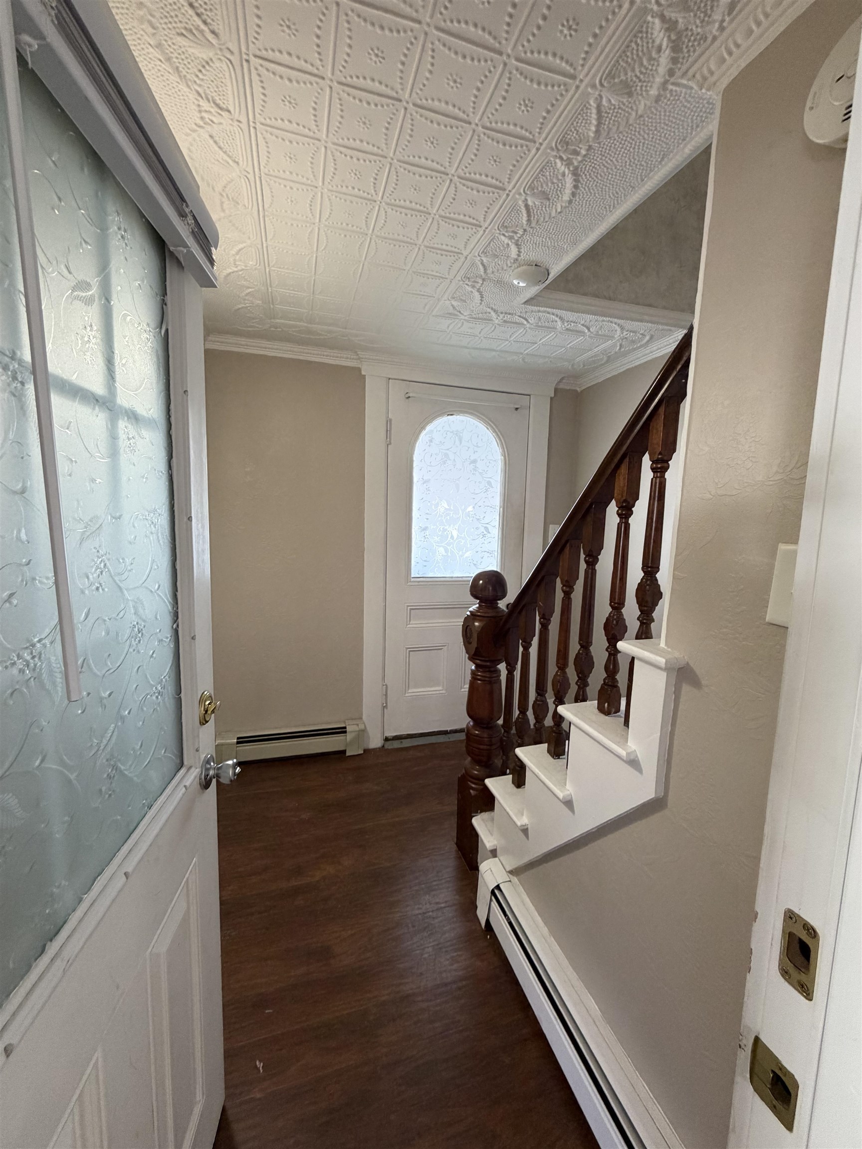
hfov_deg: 85.7
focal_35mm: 14
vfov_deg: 102.1
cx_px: 431
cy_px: 574
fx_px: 465
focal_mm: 2.22
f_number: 2.2
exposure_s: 1/60
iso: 250
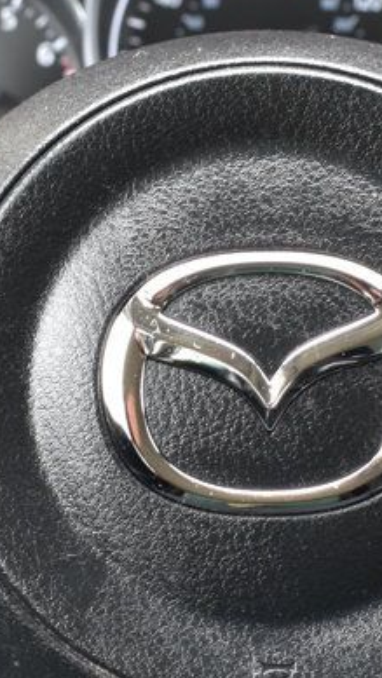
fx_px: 1638
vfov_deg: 23.4
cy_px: 410
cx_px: 312
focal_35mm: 91
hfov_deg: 13.2
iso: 500
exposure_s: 1/15
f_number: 6.3
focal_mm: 22
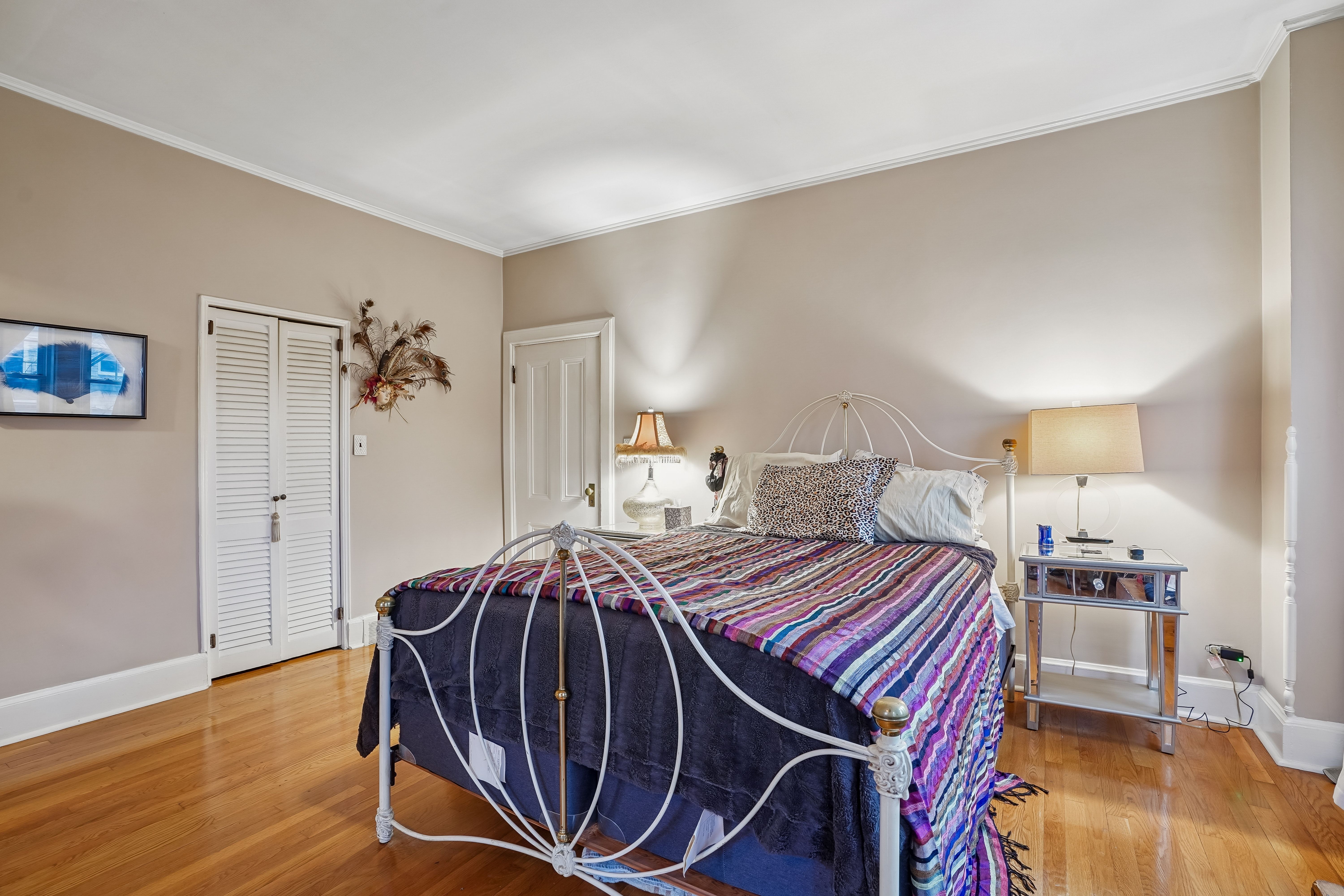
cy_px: 448
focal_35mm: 16
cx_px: 672
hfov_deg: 96.7
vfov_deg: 73.7
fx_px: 597
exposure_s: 1/1.67
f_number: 6.3
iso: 400
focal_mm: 16
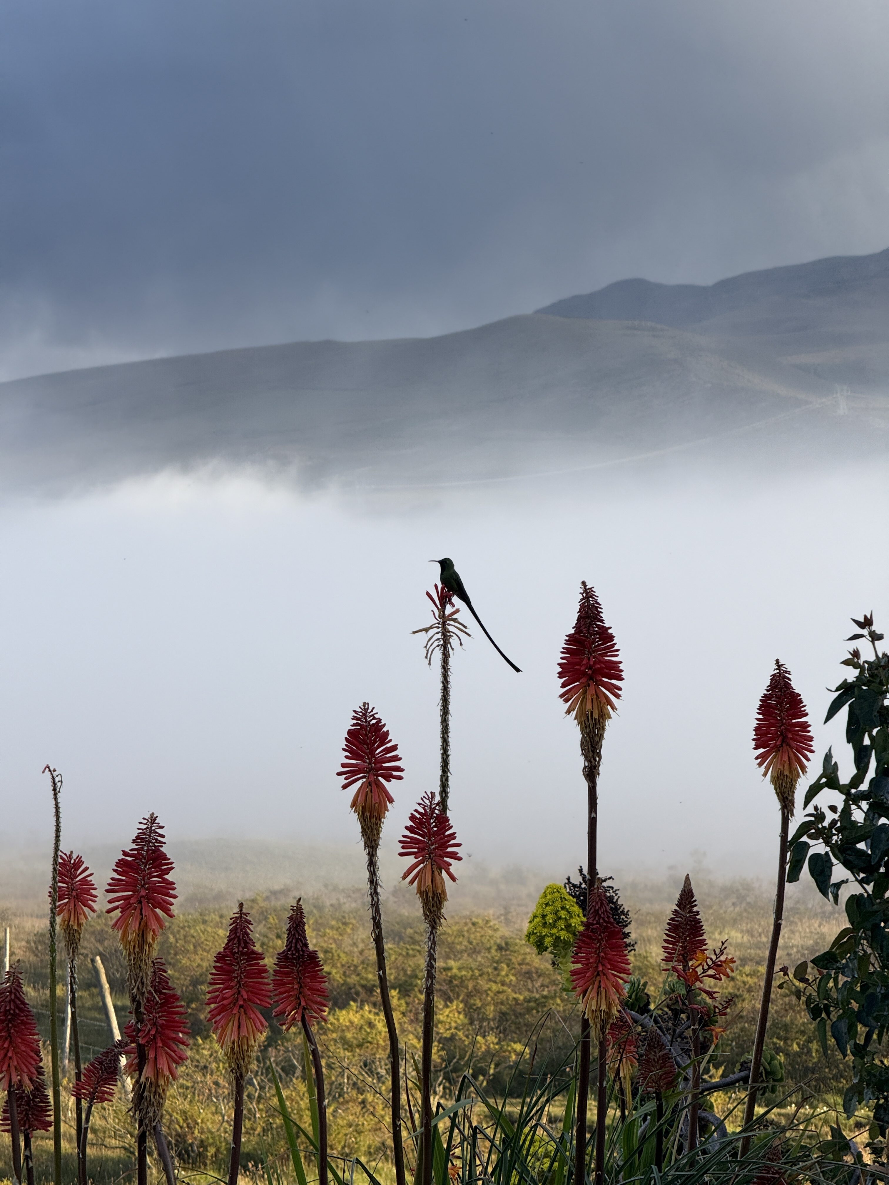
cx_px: 444
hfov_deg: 12.3
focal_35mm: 120
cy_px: 592
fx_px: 4109
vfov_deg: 16.4
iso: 50
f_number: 2.8
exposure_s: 1/191
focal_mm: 15.66
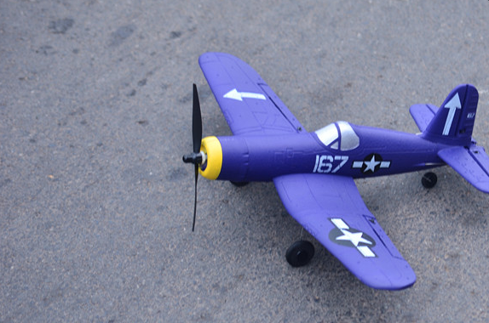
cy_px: 160
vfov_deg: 9.9
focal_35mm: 138
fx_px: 1870
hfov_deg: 14.9
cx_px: 337
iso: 100
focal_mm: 66
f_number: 5.6
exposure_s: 1/50
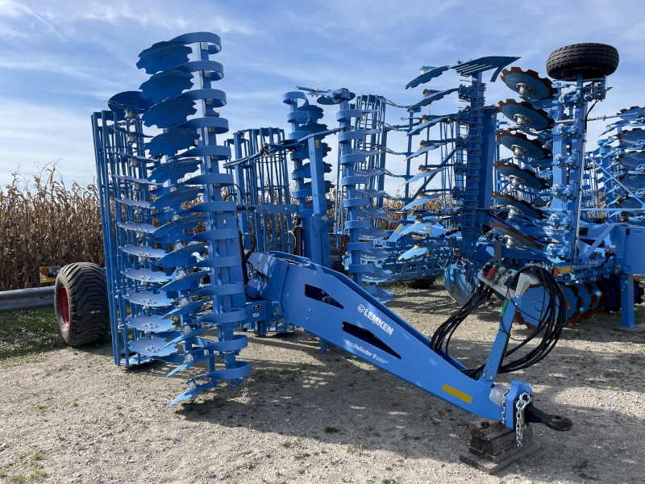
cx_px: 322
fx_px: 484
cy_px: 242
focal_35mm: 26
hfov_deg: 67.3
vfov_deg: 53.1
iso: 32
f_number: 1.6
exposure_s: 1/2681
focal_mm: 4.2
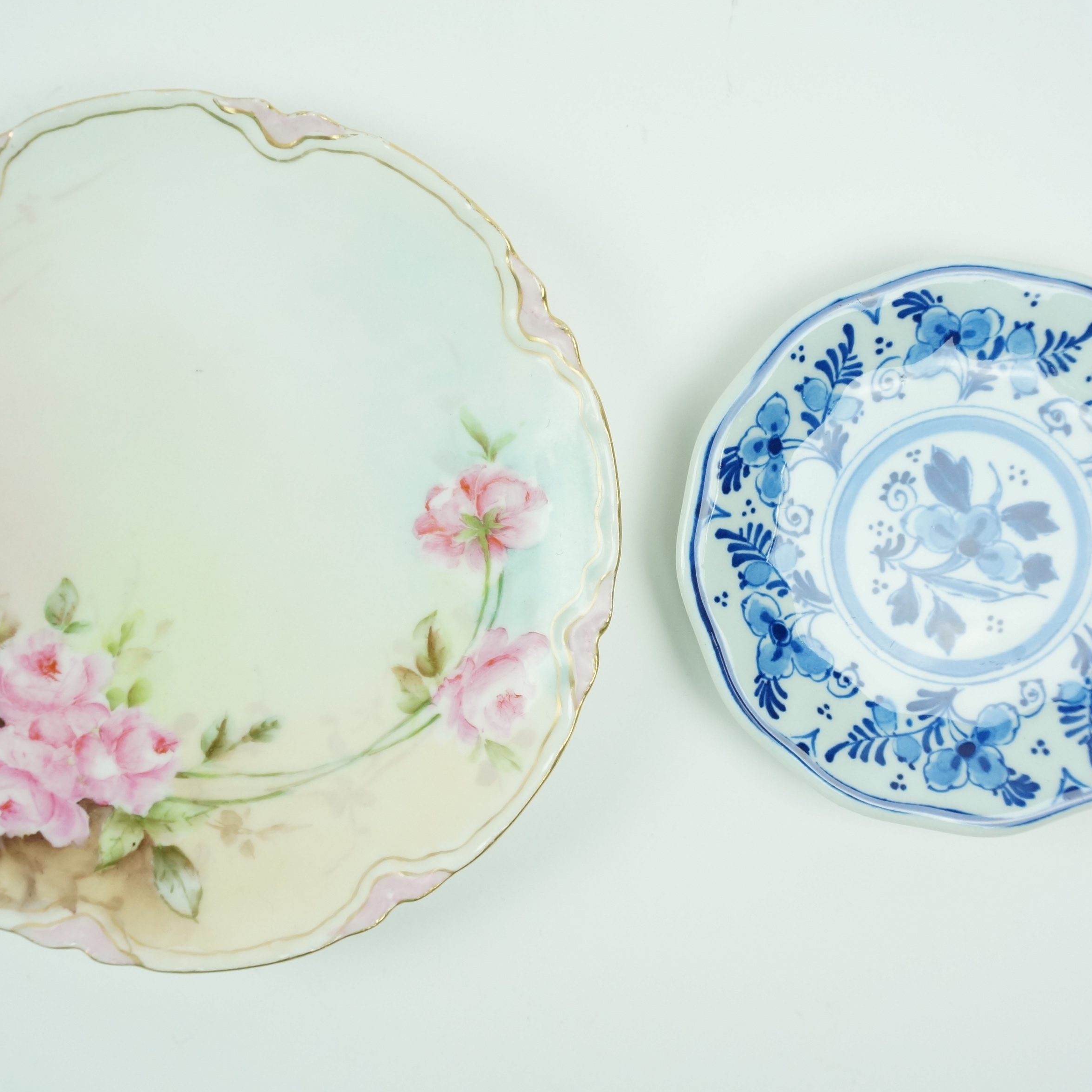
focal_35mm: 45
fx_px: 1593
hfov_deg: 37.8
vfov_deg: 37.8
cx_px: 473
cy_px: 541
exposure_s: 1/60
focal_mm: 23
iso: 640
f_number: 8
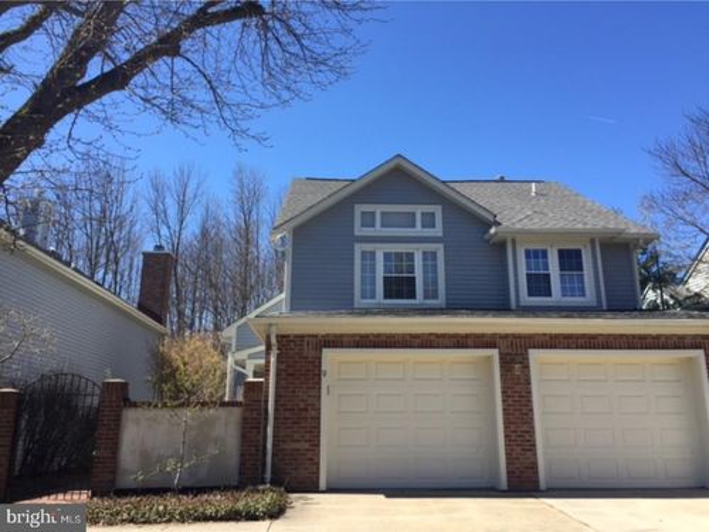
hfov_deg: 61.7
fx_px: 594
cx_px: 354
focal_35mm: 29
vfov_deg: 48.2
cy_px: 266
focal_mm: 4.15
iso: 32
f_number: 2.2
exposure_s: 1/964
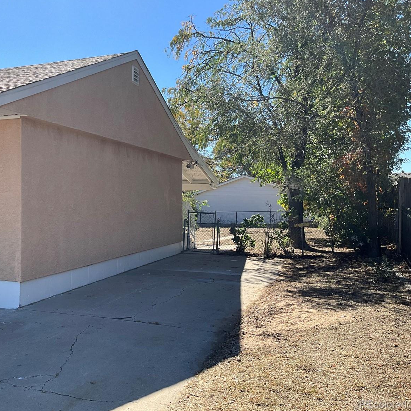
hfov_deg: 46.5
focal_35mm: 35
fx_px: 470
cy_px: 201
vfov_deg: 47.2
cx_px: 136
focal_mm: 3
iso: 25
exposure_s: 1/1015
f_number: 1.8
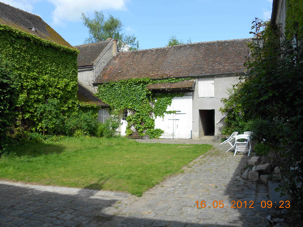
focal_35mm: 32
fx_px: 280
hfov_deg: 56.8
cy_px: 114
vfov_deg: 44.2
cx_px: 152
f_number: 3.6
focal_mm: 5.8
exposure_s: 1/500
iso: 80
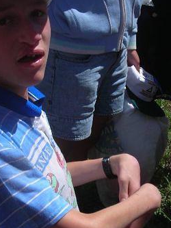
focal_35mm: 73
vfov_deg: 26.6
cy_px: 136
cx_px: 73
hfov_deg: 20.2
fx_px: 481
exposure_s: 1/842
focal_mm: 6.3
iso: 50
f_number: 3.2
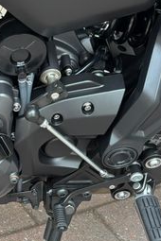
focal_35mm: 68
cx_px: -52
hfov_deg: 18.5
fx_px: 456
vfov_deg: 29.4
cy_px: 164
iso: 125
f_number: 1.6
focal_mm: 5.96
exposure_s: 1/96
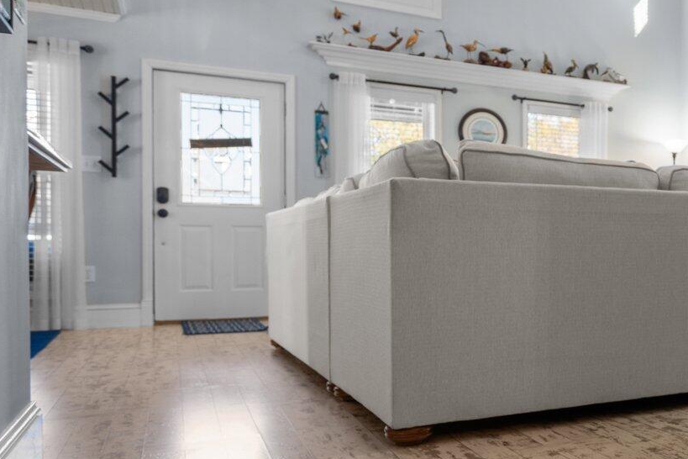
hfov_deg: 39.1
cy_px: 262
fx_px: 764
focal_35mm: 40
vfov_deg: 33.3
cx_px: 770
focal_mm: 16
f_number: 4
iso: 400
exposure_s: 1/40
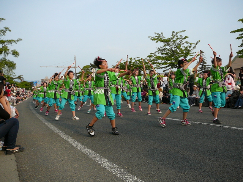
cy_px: 91
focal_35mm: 35
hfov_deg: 52.6
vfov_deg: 40.7
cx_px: 122
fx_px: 246
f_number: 2.8
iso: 100
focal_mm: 5.2
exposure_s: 1/800
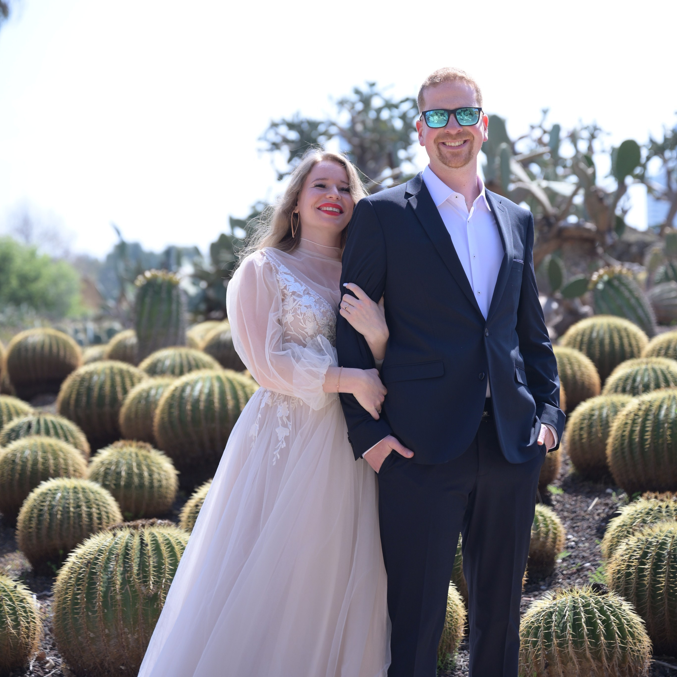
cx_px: 339
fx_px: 1947
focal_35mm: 88
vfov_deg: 19.7
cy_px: 217
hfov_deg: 19.7
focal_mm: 69
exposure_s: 1/800
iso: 100
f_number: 3.2
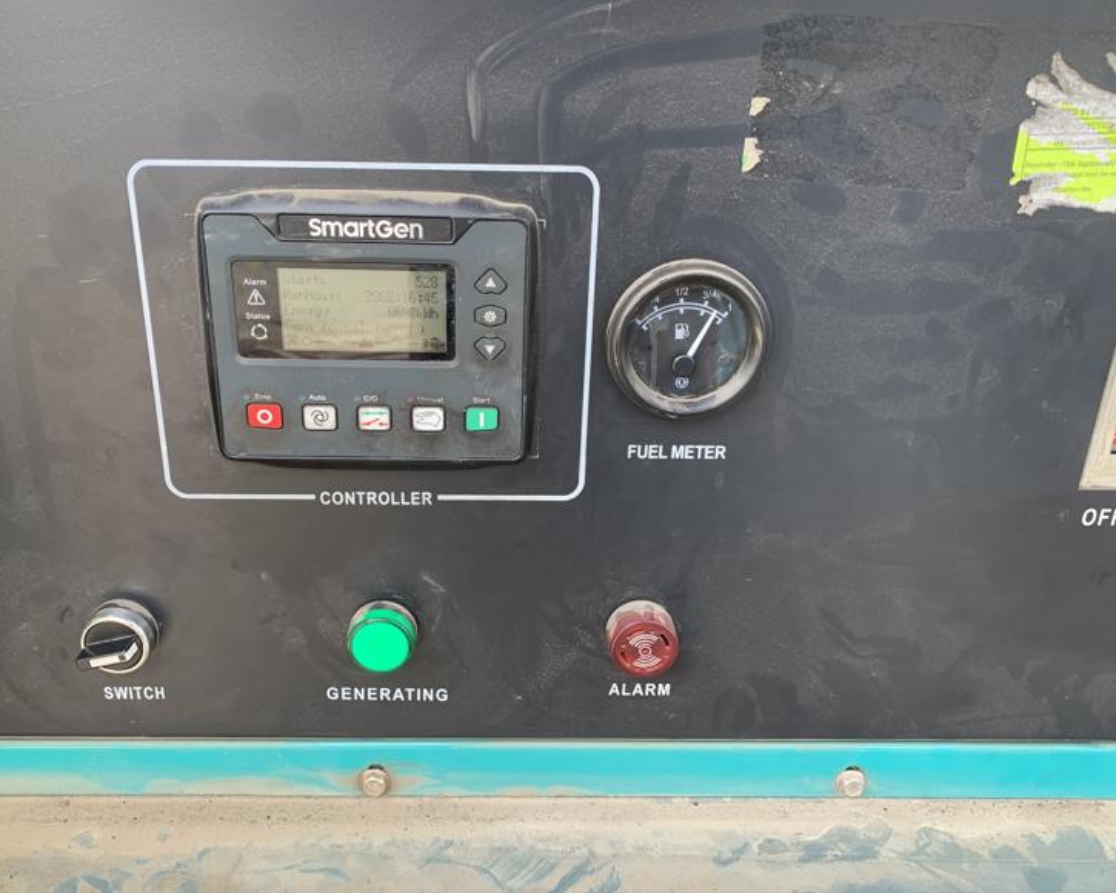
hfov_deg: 62.2
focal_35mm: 28
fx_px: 925
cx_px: 523
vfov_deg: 51.5
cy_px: 453
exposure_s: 1/121
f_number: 1.8
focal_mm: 4.25
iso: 50
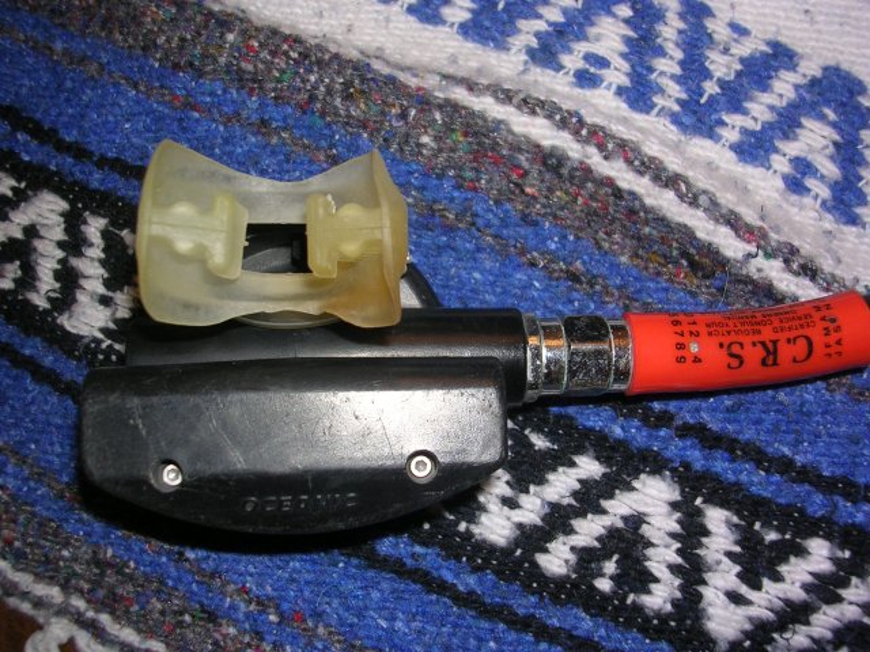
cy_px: 326
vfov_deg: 35.1
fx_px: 1030
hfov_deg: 45.8
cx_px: 435
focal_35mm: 41
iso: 50
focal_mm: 6.2
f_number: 2.9
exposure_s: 1/60.1
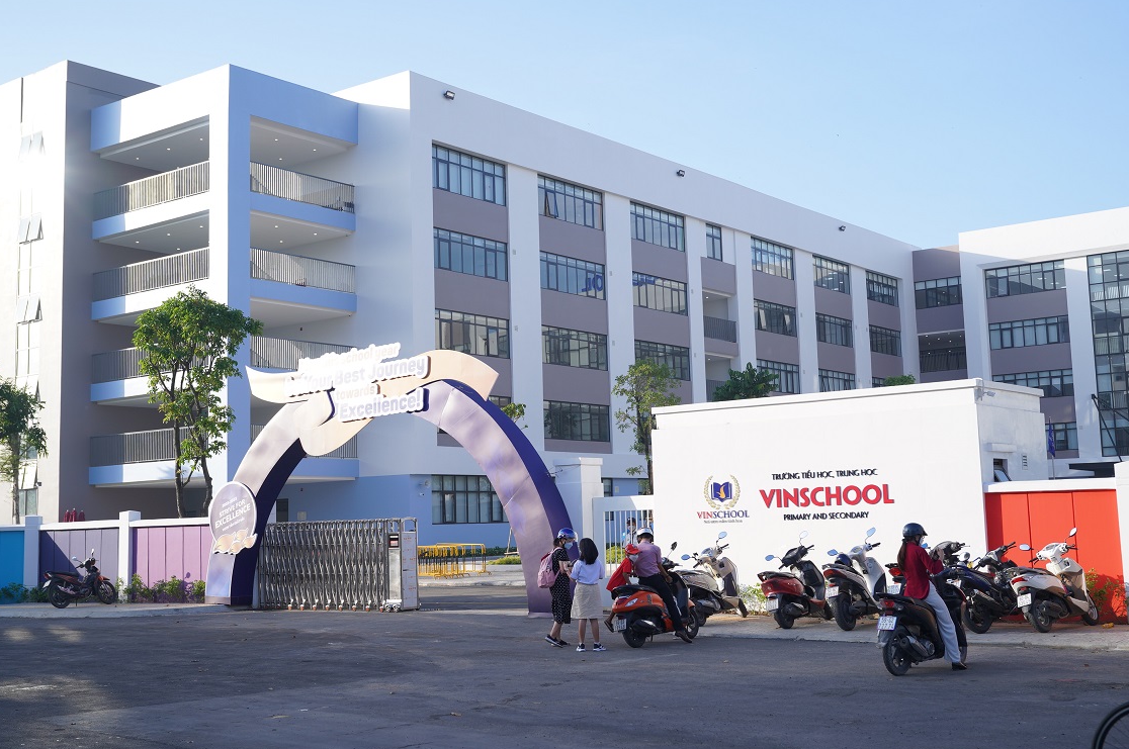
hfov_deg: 45.5
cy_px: 356
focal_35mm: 43
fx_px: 1347
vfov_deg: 31.1
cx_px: 562
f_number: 4.5
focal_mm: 40
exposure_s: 1/500
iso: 200
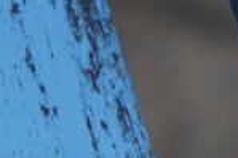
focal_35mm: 420
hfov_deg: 4.8
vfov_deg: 3.2
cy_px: 278
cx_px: -331
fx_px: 2774
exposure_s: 1/160
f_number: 6.3
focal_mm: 65
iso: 400
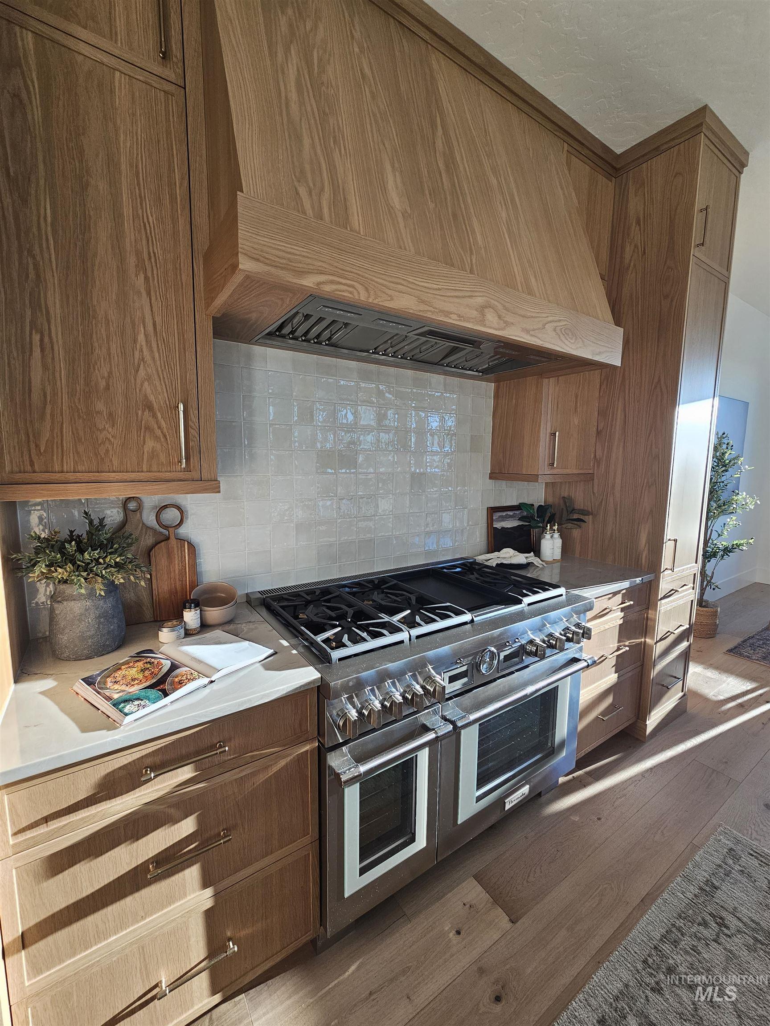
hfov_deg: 89.9
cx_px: 385
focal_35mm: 13
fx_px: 386
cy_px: 513
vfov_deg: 106.2
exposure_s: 1/120
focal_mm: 2.2
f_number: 2.2
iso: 64
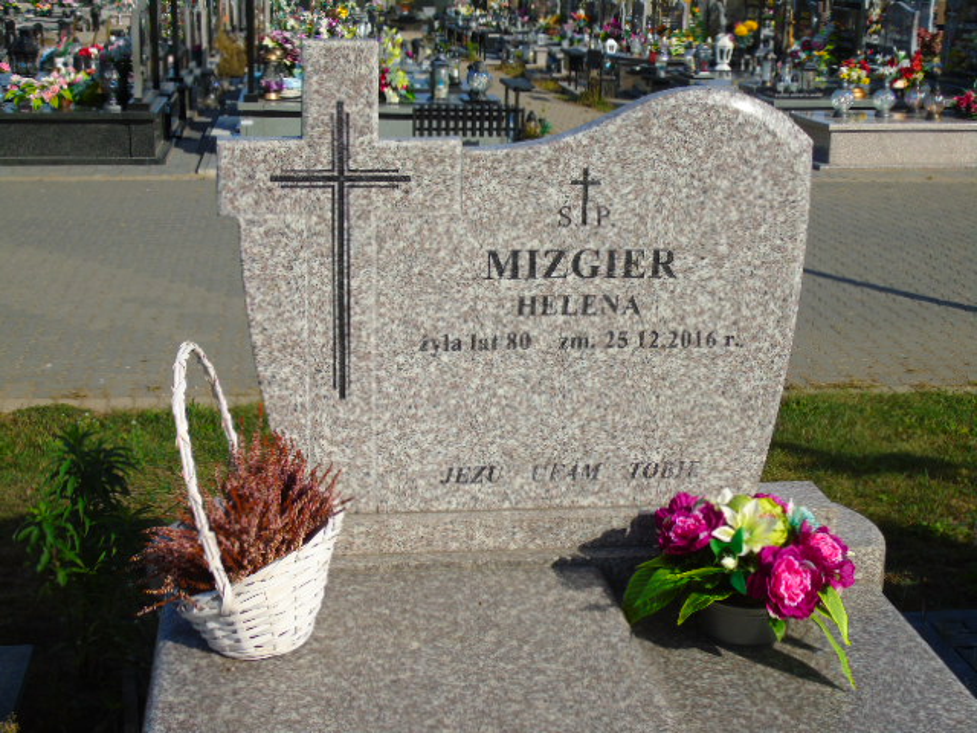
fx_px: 1524
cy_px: 366
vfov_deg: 27.0
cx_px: 488
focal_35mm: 54
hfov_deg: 35.5
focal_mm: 9.6
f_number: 4.3
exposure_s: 1/800
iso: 80
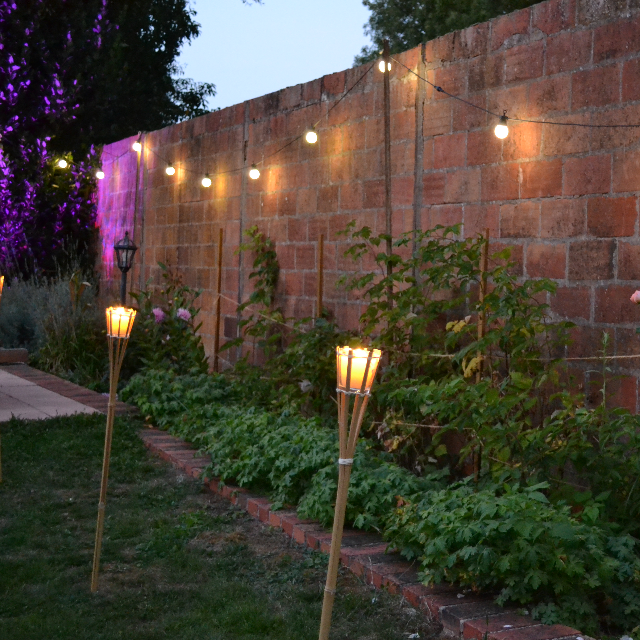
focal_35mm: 54
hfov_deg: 31.1
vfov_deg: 31.6
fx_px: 1130
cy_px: 320
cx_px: 479
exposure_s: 1/13
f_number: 4.5
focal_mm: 28
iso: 3200
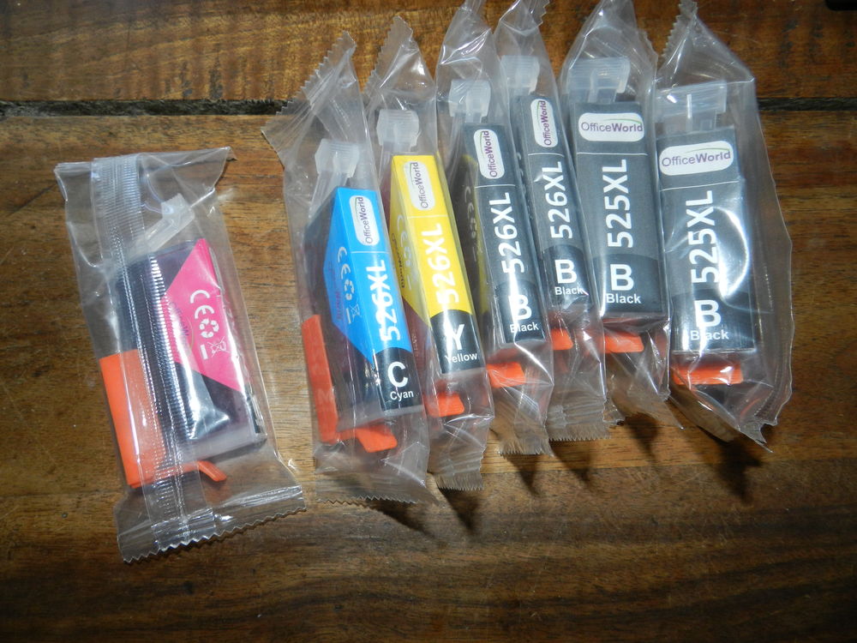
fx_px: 569
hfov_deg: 73.9
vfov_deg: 58.9
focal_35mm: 23
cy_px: 322
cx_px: 428
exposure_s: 1/30
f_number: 3.4
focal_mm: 4
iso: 200
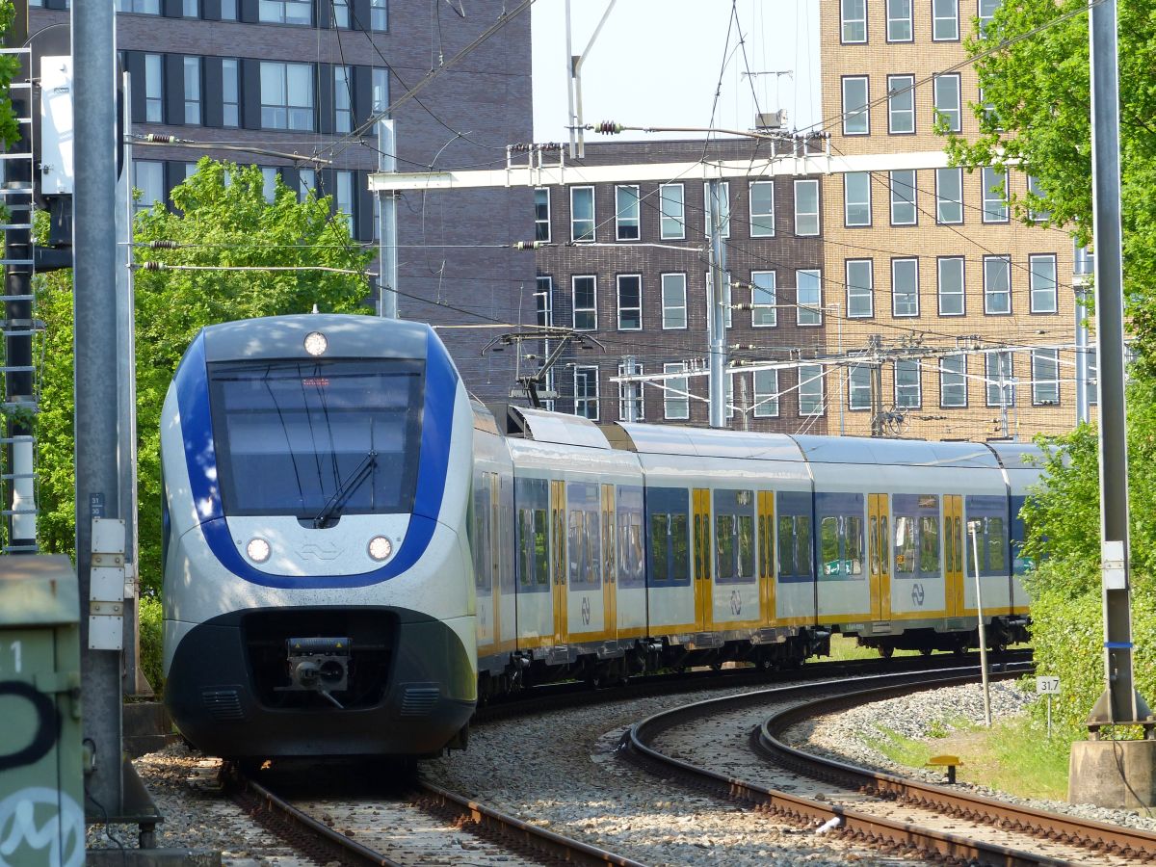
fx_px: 7614
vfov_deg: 6.5
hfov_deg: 8.7
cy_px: 434
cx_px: 578
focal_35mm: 228
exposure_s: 1/400
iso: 100
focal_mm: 41.1
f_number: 4
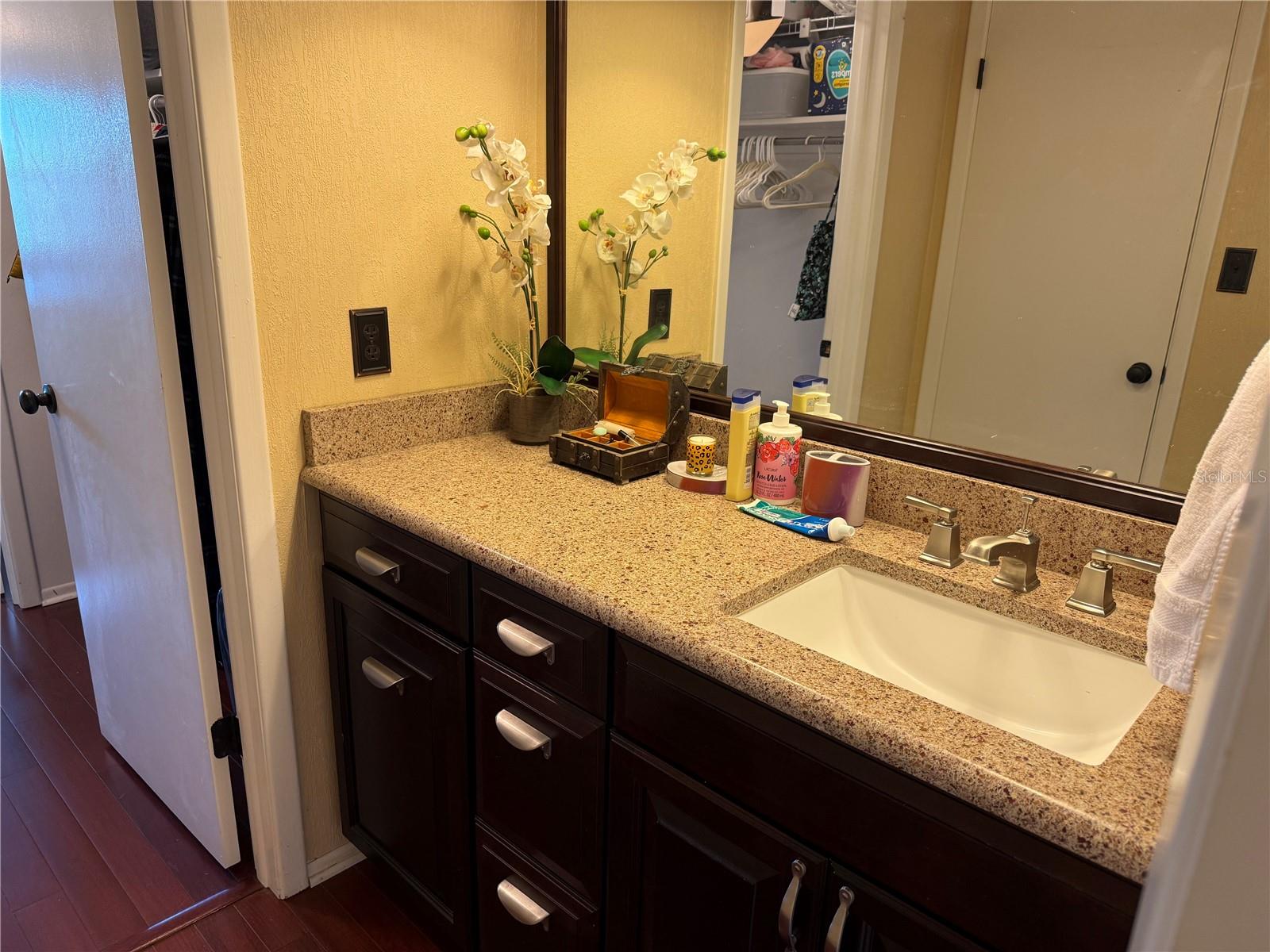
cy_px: 476
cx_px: 635
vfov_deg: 56.8
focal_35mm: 24
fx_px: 881
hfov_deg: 71.6
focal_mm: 6.76
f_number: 1.78
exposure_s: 1/60
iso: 125
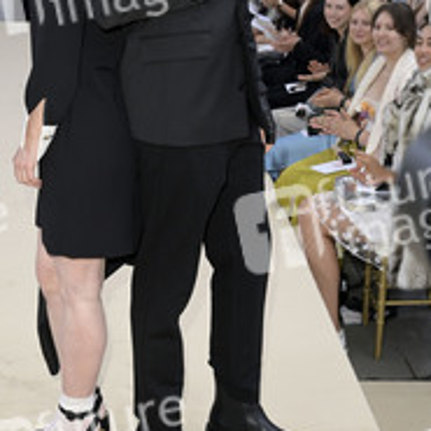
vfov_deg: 21.2
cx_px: 142
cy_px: 103
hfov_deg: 21.3
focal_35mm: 81
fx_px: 1141
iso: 500
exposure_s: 1/250
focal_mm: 44
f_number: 5.6
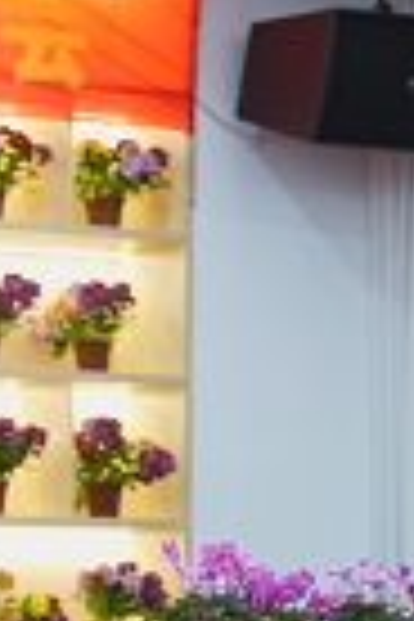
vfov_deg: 13.2
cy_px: 734
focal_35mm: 152
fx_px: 2622
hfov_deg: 8.1
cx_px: -702
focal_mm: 35
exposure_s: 1/250
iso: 2000
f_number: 2.8
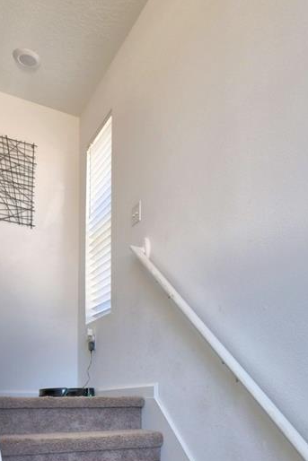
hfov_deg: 37.1
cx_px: 225
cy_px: 378
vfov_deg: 50.6
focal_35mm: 35
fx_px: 449
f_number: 4.5
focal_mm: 10
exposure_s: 1/125
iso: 360
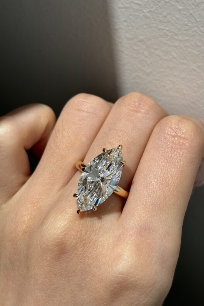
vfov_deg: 36.3
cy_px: 151
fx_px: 468
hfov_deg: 24.6
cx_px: 100
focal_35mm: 55
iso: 32
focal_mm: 5.96
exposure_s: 1/175
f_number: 1.6
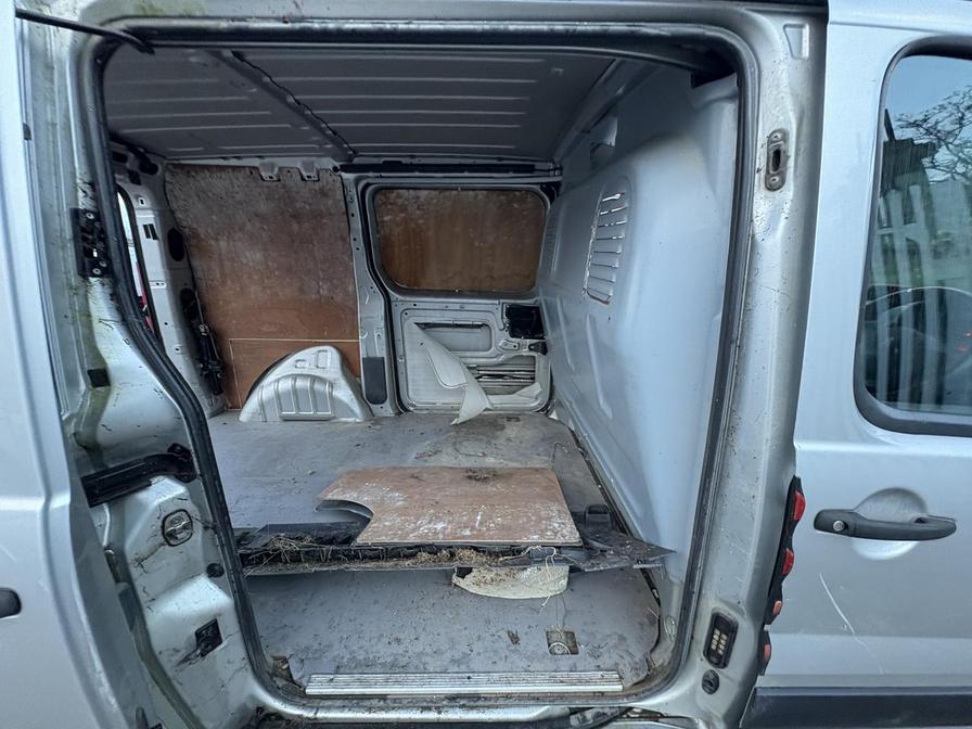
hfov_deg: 102.1
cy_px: 364
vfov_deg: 85.7
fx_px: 393
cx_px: 486
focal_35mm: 14
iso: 250
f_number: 2.2
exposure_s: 1/96
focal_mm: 2.22
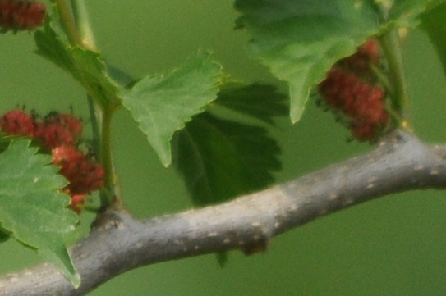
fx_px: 73249
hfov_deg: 0.3
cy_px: 1027
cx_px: -46
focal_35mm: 5918
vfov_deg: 0.2
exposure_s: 1/1250
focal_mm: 500
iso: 400
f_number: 6.3
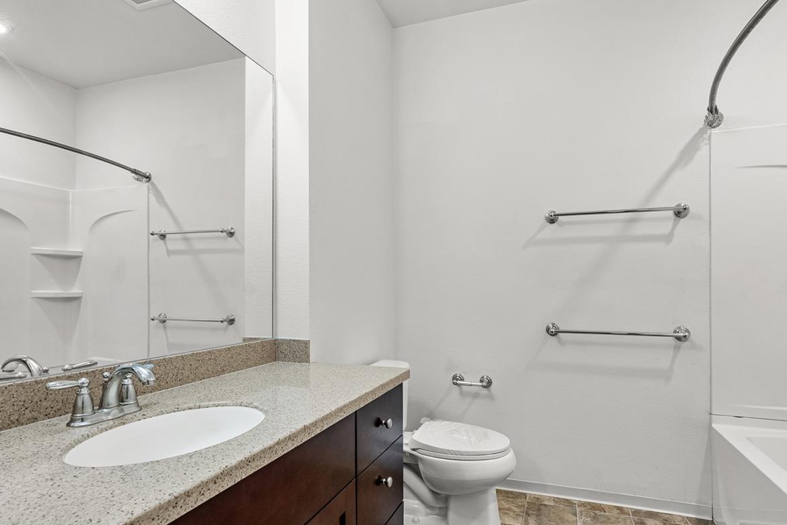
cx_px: 418
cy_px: 309
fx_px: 415
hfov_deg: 86.8
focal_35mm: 19
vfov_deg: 64.1
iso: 400
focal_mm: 14
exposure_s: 1/3
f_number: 8
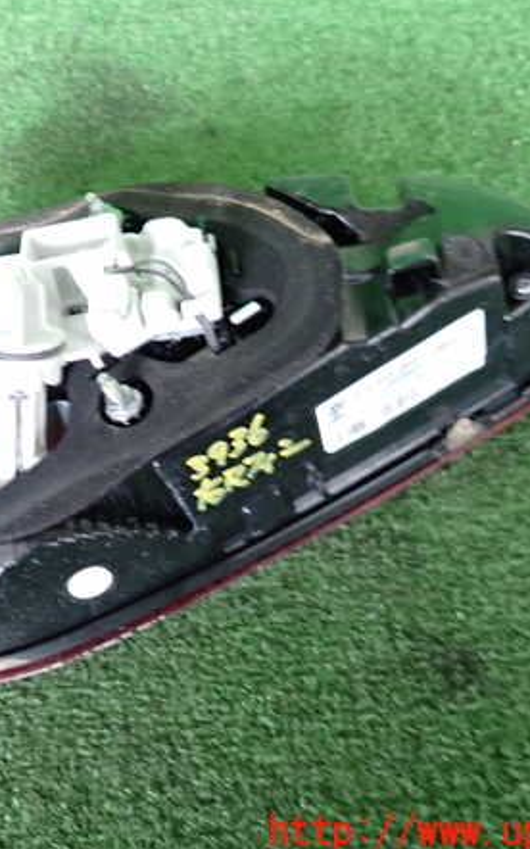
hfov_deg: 34.5
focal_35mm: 36
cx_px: 127
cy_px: 424
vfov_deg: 54.0
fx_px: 833
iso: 400
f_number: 2
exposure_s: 1/30
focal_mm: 4.5
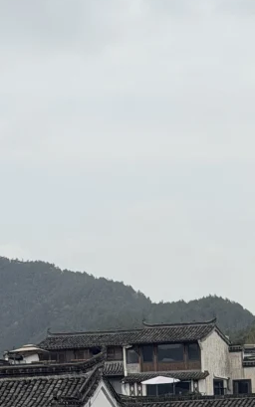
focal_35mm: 179
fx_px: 1988
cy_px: 542
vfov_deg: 11.4
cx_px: 474
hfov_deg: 7.1
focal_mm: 6.76
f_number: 1.78
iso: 64
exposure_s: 1/4878
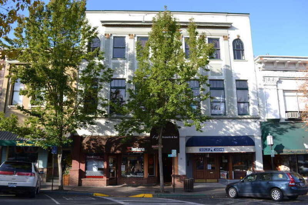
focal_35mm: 27
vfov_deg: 47.9
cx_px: 154
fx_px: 231
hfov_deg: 67.4
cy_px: 102
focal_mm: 18
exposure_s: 1/125
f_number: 5.6
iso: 100
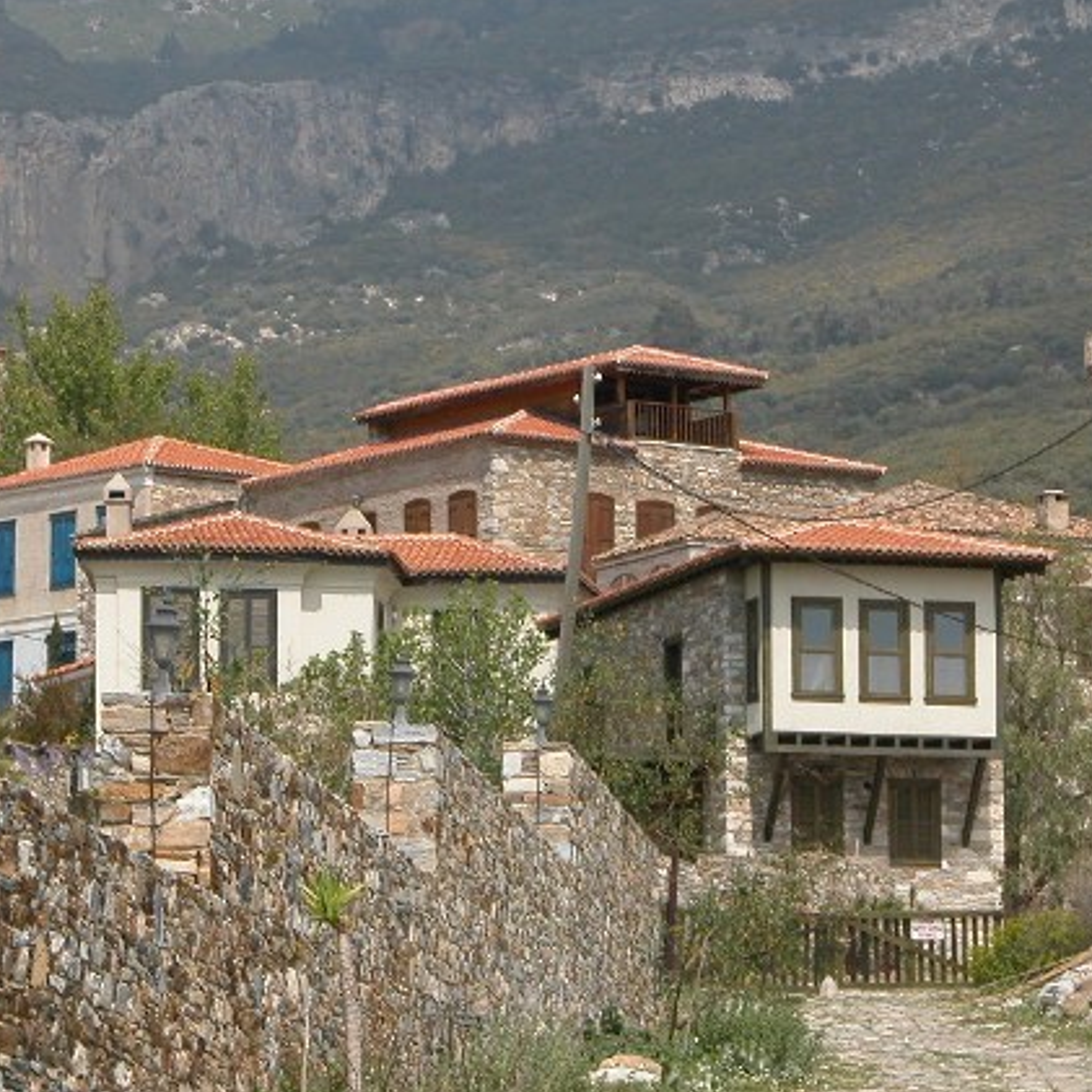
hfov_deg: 9.0
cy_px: 480
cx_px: 254
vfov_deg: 9.0
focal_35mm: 195
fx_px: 6960
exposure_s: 1/468
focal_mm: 29.5
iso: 100
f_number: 5.9
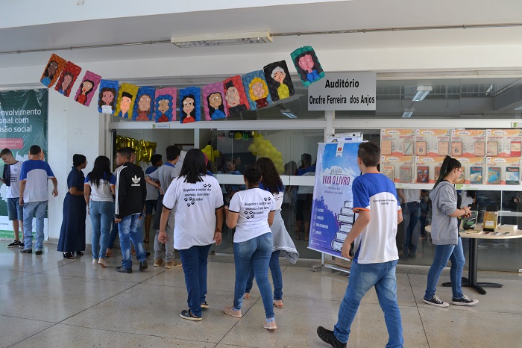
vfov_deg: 43.6
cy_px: 174
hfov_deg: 62.0
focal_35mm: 30
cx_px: 261
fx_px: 435
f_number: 5.6
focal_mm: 20
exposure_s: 1/125
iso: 280
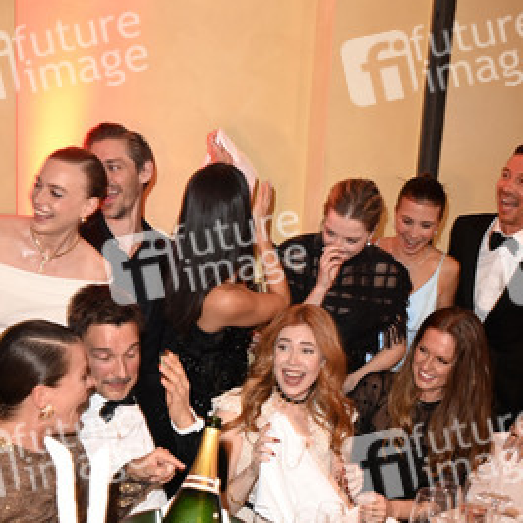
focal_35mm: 49
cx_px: 262
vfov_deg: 34.3
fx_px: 838
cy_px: 358
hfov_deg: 34.7
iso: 2000
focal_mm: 38
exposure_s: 1/30
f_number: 5.6
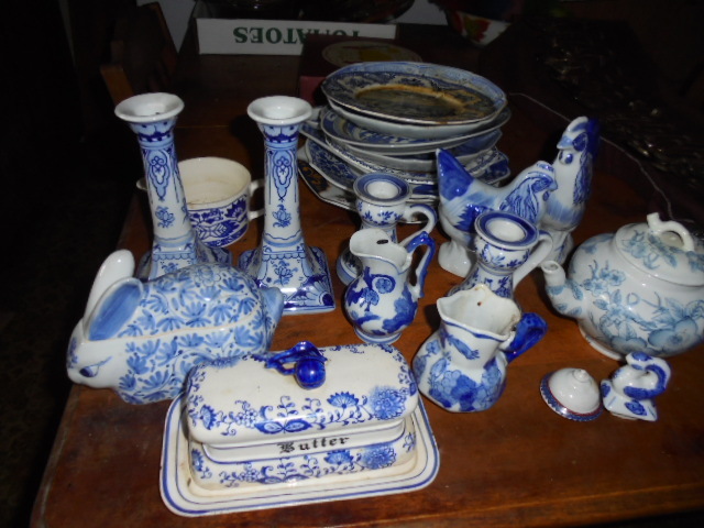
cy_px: 264
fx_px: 529
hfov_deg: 67.3
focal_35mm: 26
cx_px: 352
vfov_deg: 53.1
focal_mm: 4.6
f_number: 3.5
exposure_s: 1/30
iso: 200
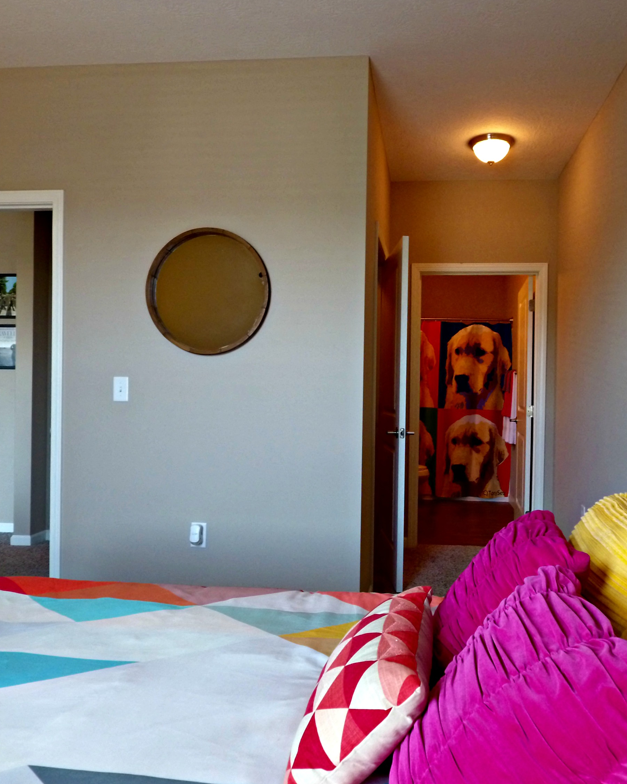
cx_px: 382
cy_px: 404
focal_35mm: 27
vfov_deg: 64.1
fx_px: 626
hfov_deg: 52.7
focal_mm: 3.61
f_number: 2.8
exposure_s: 1/12.5
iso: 387
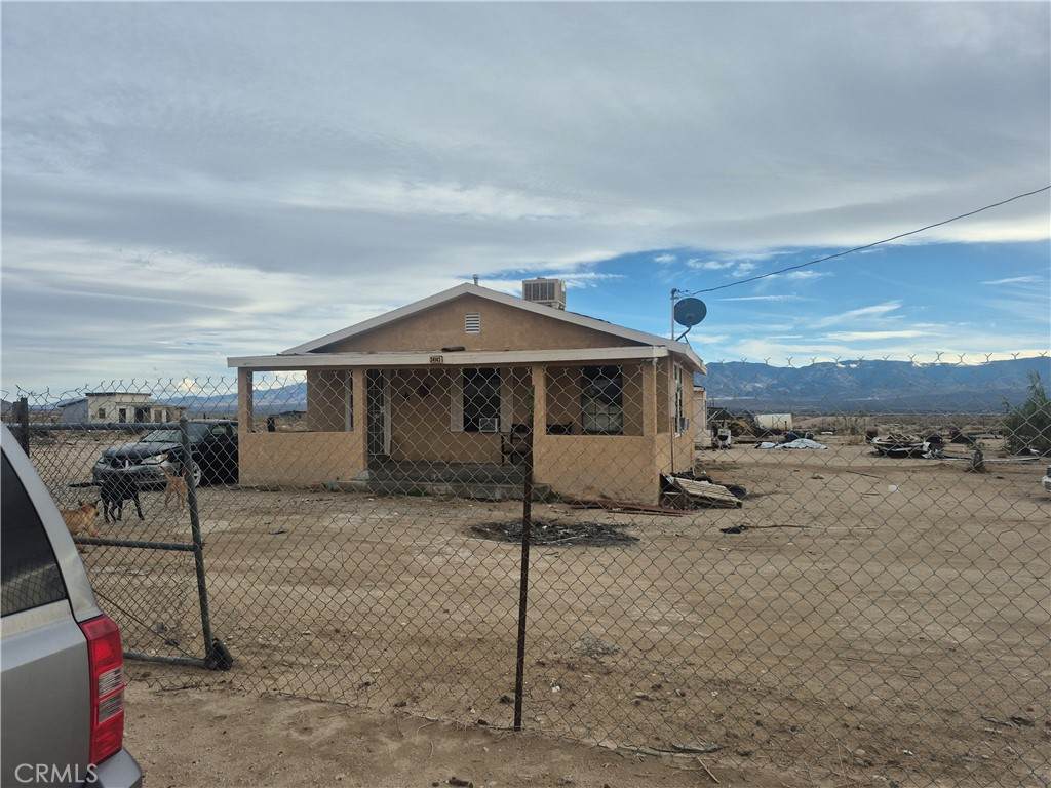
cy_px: 394
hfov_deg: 73.9
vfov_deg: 58.9
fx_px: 698
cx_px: 526
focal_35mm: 23
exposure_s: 1/1836
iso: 25
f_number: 1.8
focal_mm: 5.4
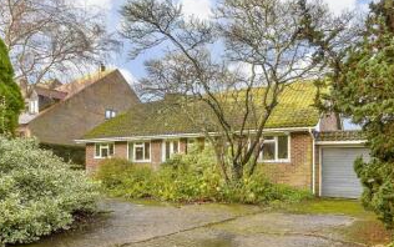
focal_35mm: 23
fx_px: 247
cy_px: 162
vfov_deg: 52.2
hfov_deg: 76.0
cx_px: 242
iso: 160
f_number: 8
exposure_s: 1/30
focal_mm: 10
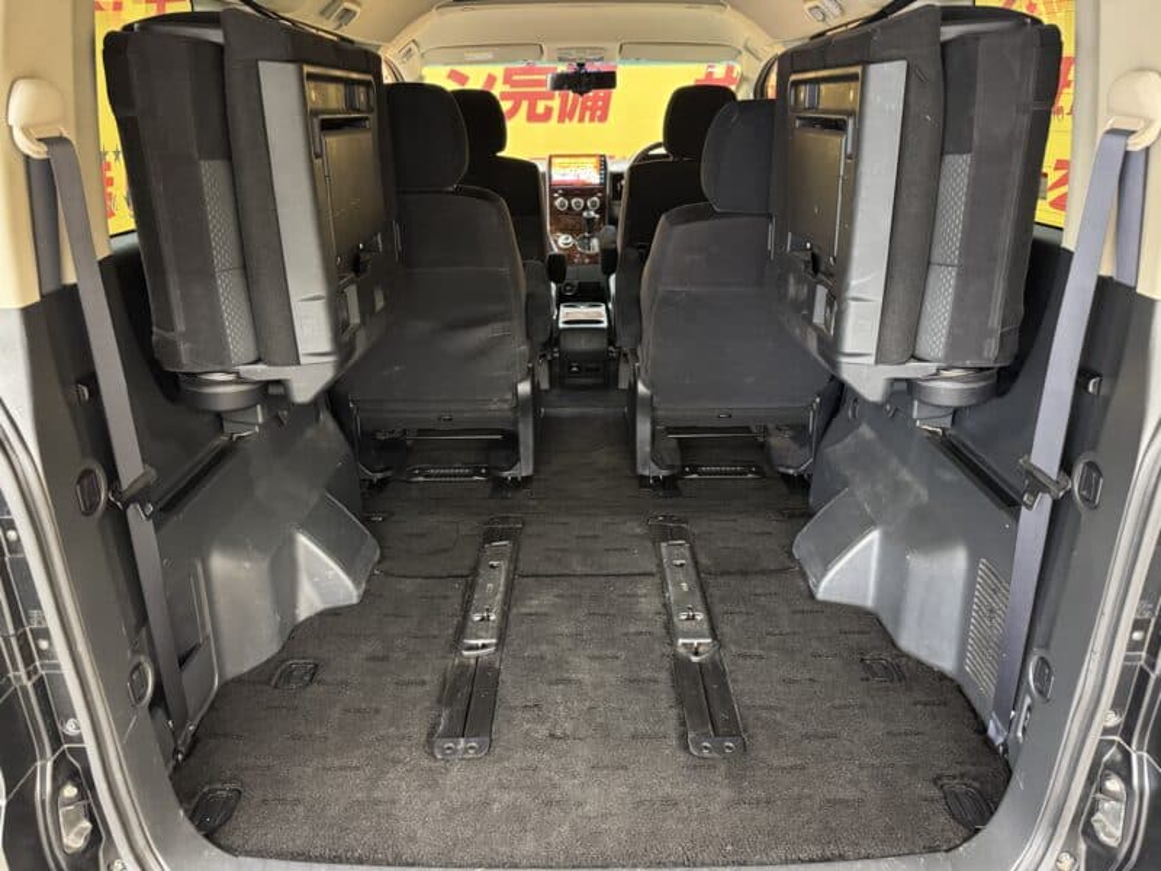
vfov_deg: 56.8
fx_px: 805
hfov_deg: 71.6
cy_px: 436
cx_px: 580
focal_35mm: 24
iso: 1000
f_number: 1.78
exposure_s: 1/33
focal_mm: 6.76
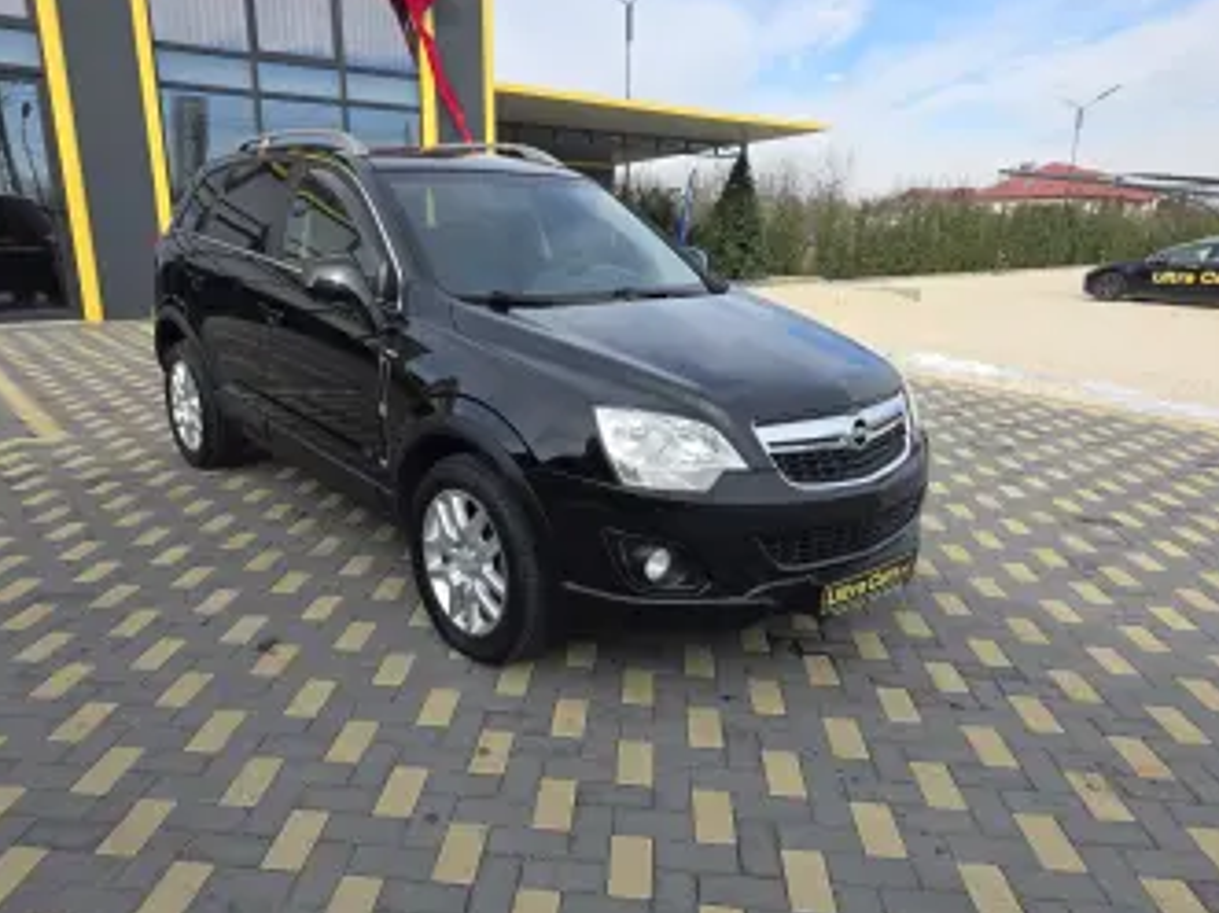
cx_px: 567
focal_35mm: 25
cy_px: 479
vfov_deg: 54.8
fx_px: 880
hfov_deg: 69.3
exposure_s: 1/2333
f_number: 1.7
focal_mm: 6.25
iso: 80
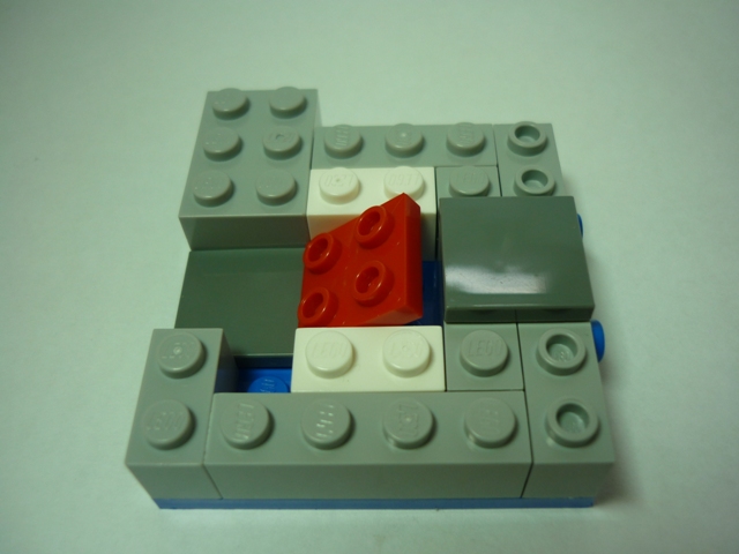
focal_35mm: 33
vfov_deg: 42.9
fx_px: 705
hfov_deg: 55.4
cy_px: 277
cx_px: 370
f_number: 2.8
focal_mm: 5.5
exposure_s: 1/60
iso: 80
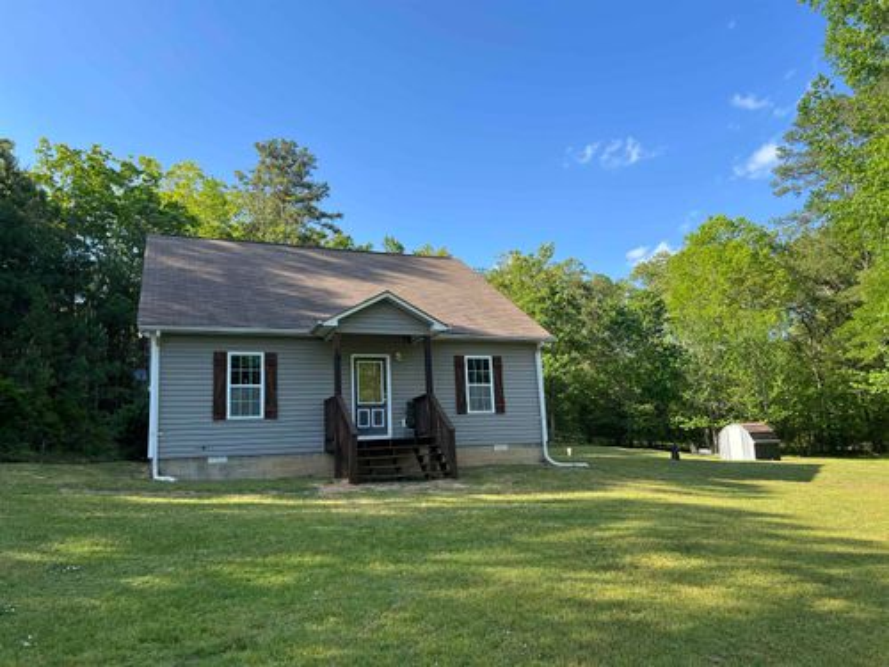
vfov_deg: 53.1
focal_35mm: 26
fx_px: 668
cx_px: 444
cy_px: 334
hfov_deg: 67.3
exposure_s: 1/1724
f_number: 1.5
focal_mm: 5.7
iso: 50
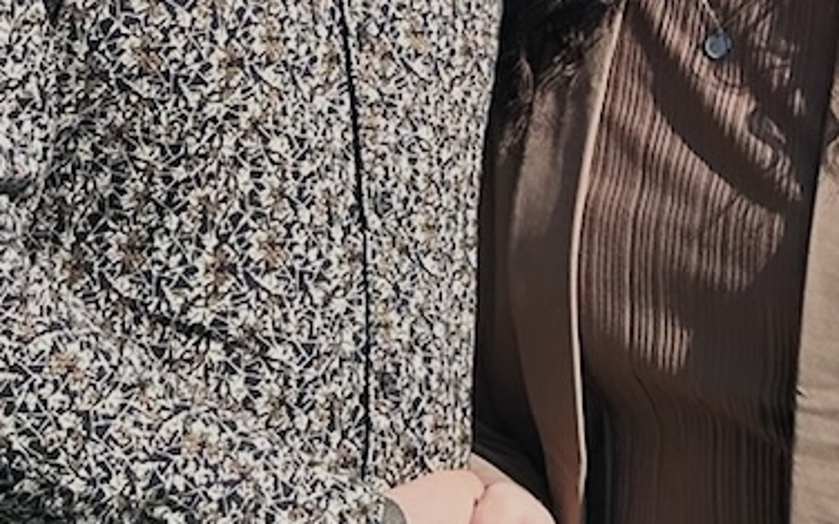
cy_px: -602
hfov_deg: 13.9
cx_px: 527
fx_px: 3430
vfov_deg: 8.2
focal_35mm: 150
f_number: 1.5
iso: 50
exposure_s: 1/2994
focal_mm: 5.7
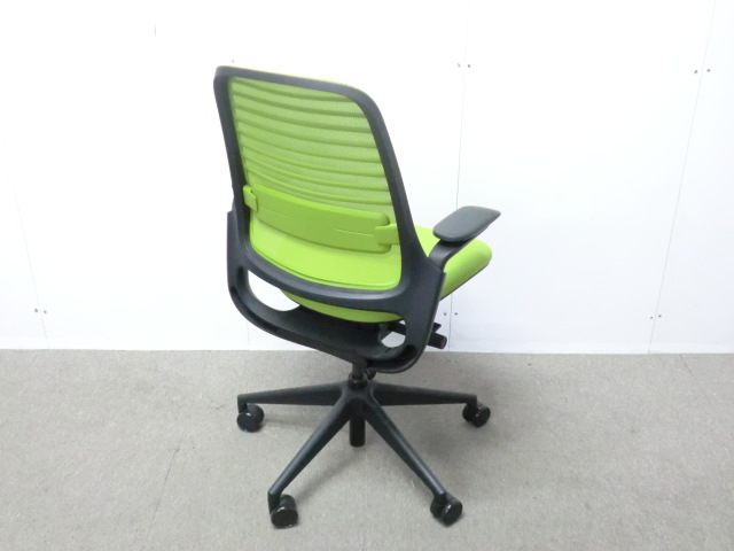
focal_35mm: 38
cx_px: 367
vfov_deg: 37.7
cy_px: 276
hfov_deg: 49.0
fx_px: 806
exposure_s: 1/20
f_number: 3.9
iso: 800
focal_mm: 6.9
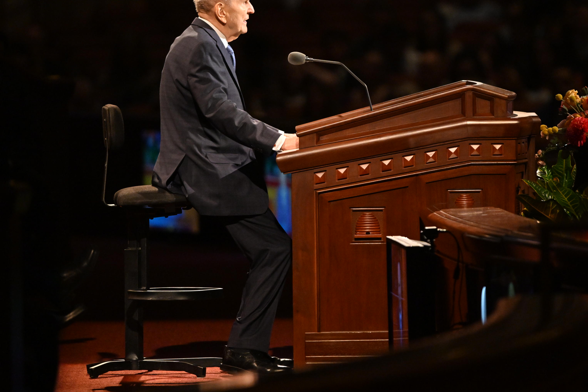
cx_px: 348
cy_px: 149
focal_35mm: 675
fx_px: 11025
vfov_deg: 2.0
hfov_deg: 3.1
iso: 4000
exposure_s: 1/200
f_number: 4
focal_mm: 500
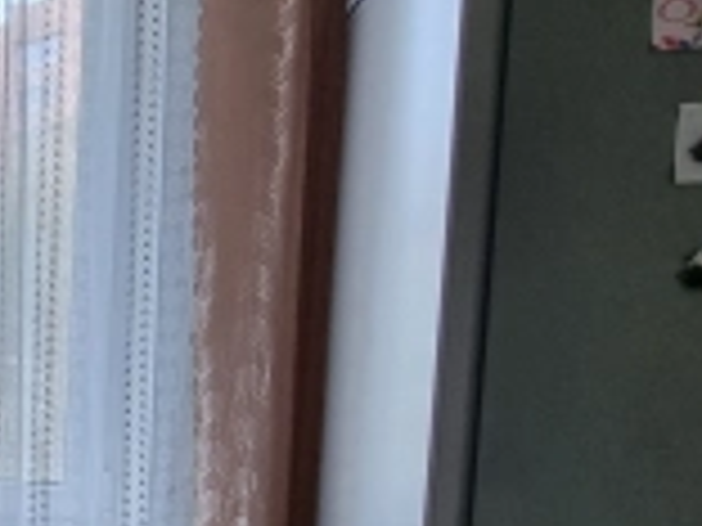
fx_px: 1055
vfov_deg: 27.7
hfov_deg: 24.3
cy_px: 382
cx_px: -454
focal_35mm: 52
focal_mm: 2.2
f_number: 2.2
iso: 80
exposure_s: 1/100
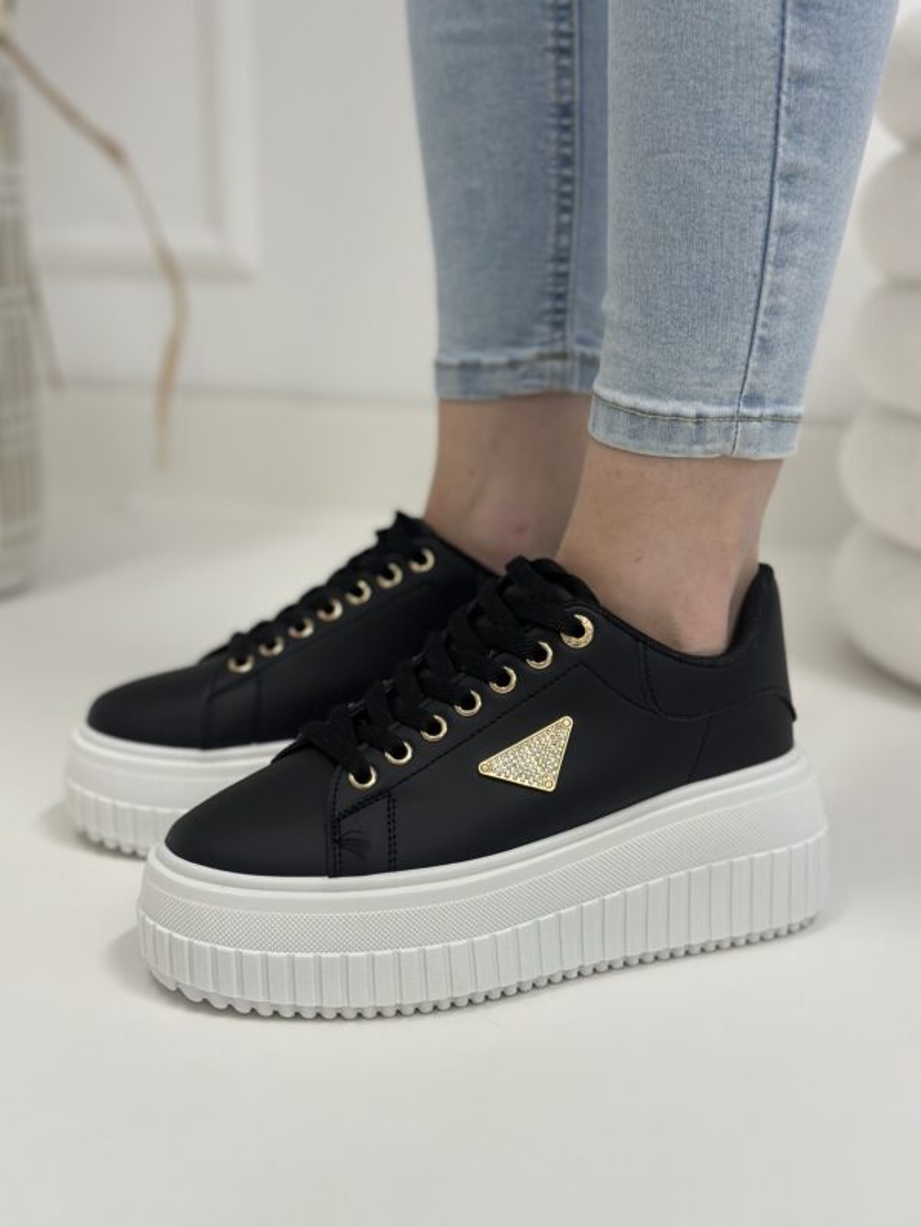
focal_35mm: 48
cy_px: 614
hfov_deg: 30.3
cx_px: 460
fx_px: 1703
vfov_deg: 39.7
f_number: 1.78
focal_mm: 6.86
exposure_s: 1/100
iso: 125
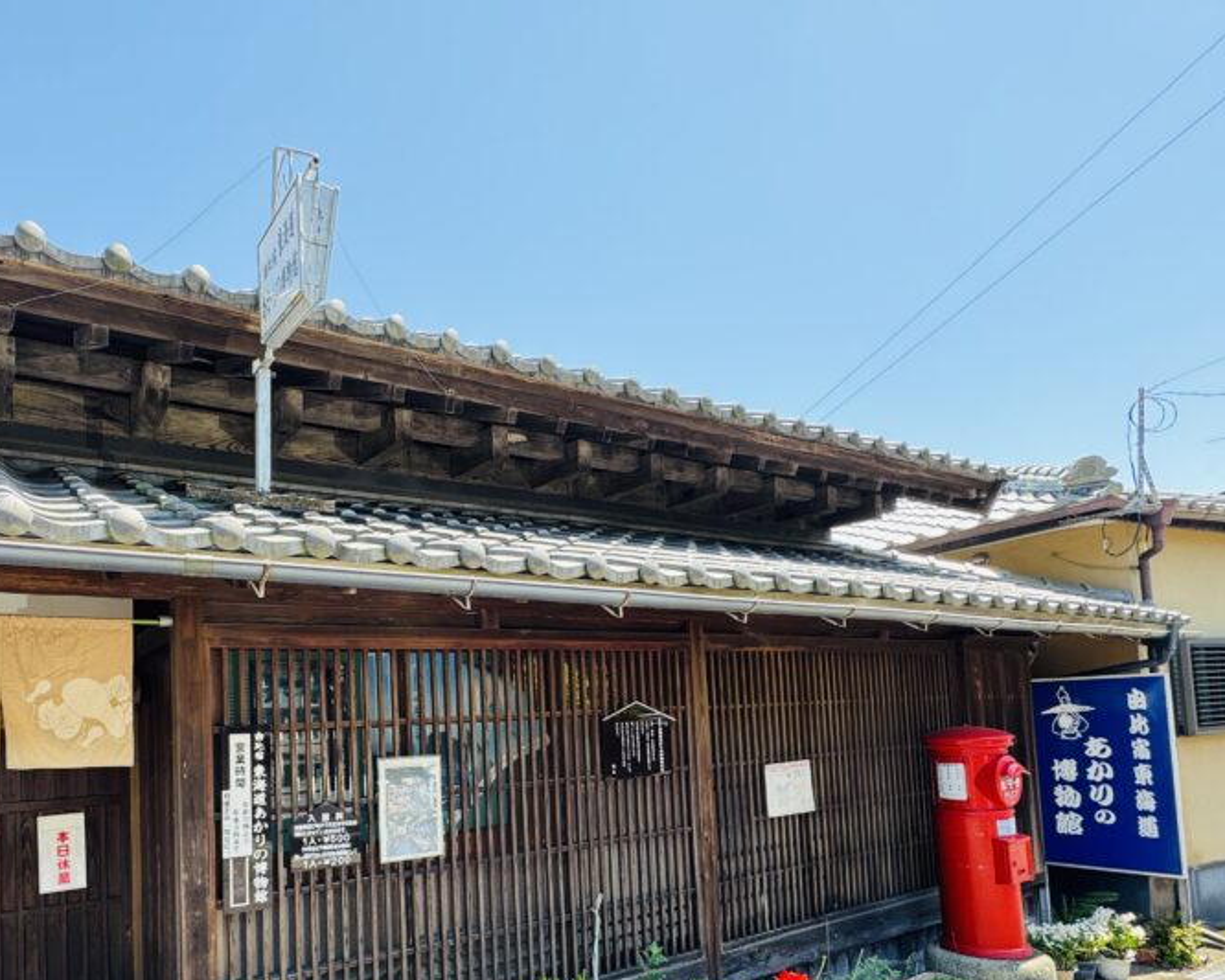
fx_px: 761
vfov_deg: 63.4
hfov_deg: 75.0
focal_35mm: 21
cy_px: 677
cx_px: 401
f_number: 2.2
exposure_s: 1/134
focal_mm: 2.22
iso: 40
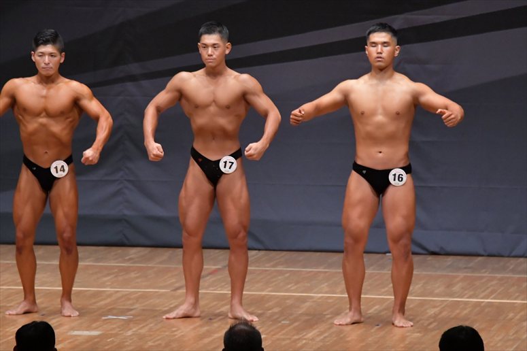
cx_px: 264
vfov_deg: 5.1
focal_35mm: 270
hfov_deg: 7.6
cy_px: 176
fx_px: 3951
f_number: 5.6
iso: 6400
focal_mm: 180
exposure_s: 1/400
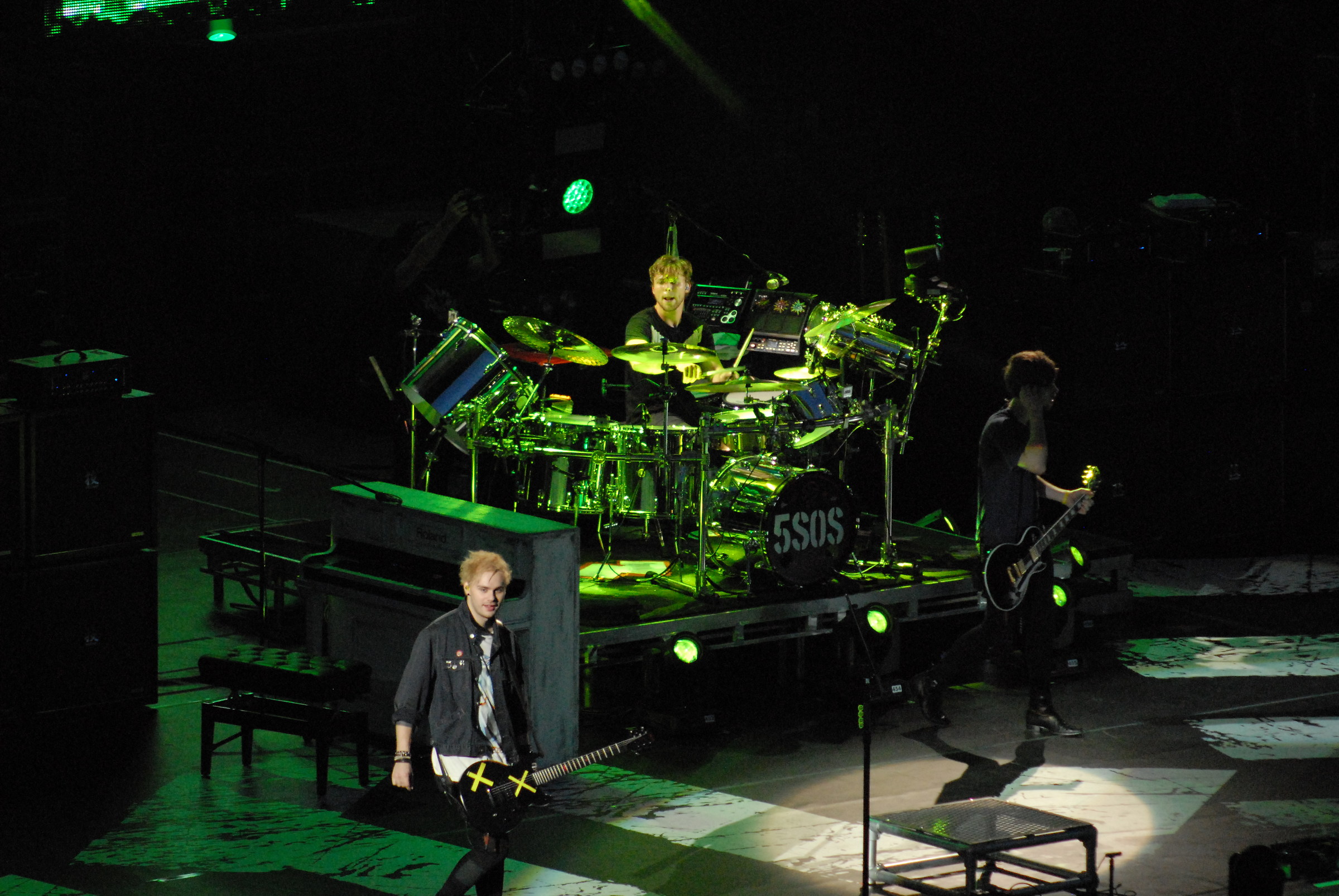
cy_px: 448
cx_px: 670
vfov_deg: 4.4
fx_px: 11729
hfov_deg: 6.5
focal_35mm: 315
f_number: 5.6
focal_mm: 210
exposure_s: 1/250
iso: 1600
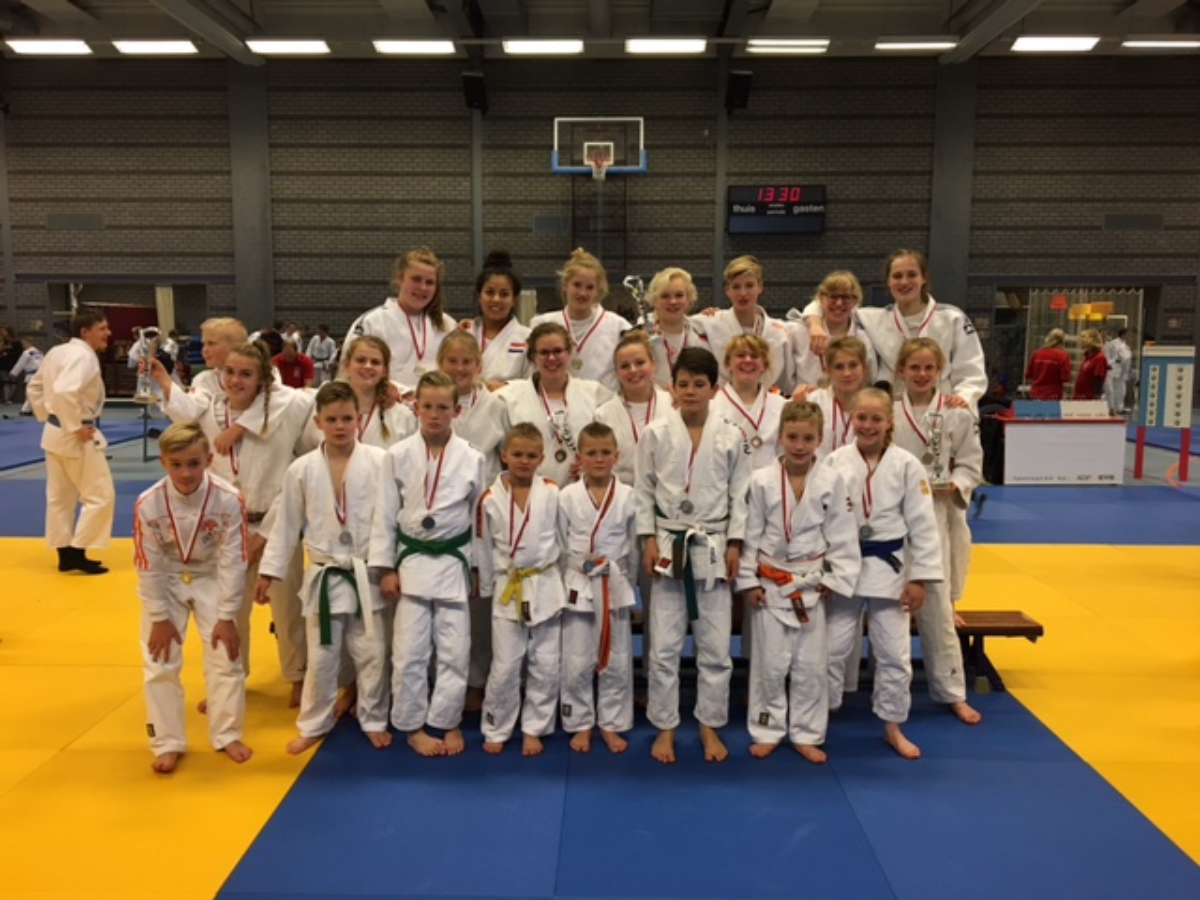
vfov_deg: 48.2
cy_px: 450
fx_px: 1005
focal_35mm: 29
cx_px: 600
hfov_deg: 61.7
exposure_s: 1/33
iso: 50
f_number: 2.2
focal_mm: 4.15
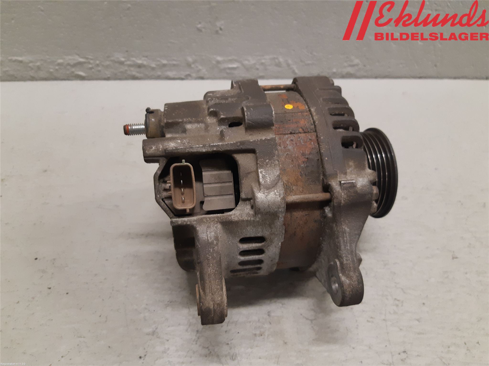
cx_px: 244
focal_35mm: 26
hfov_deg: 67.3
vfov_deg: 53.1
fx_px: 367
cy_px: 183
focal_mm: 3.93
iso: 200
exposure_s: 1/50
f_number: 1.7
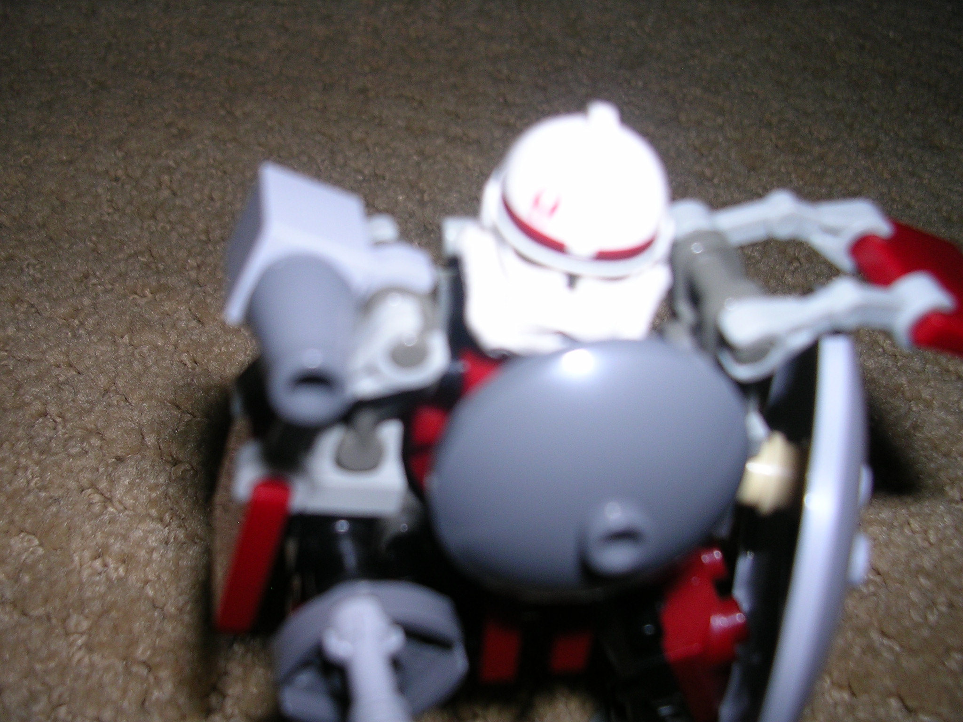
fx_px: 1057
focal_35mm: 38
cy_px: 361
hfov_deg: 49.0
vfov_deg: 37.7
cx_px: 482
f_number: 2.8
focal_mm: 5.8
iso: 50
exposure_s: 1/60.1
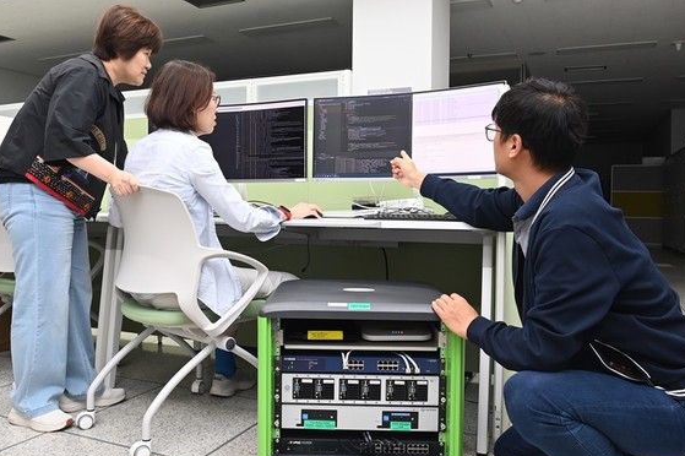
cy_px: 223
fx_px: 551
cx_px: 322
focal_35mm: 29
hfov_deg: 63.6
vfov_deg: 44.9
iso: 1250
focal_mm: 18
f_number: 5.6
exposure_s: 1/60
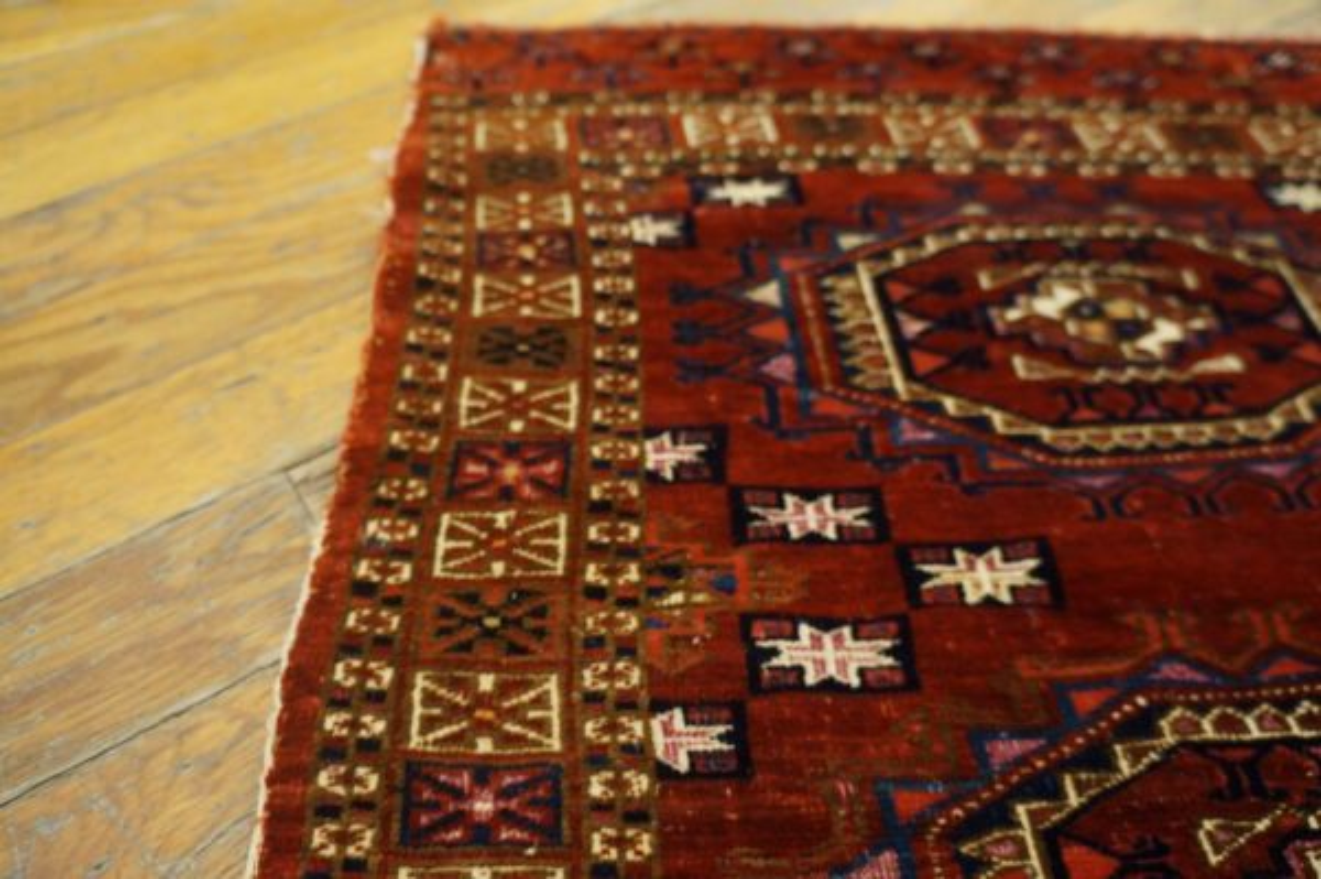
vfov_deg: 47.9
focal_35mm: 27
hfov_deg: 67.4
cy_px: 440
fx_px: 990
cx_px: 660
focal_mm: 18
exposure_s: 1/60
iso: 1250
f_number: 4
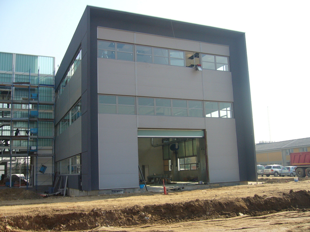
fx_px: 313
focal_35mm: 35
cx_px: 155
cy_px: 116
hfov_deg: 52.6
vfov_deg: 40.7
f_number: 5.6
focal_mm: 5.8
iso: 64
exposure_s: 1/160
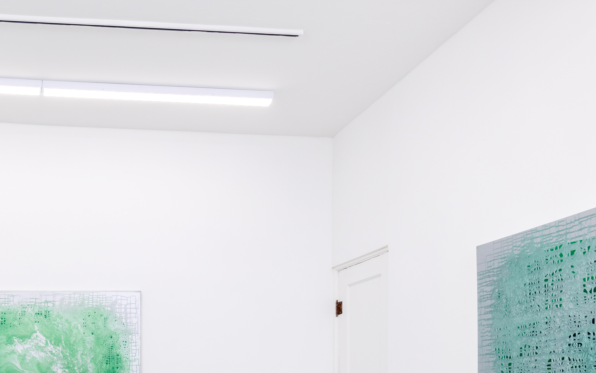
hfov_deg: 43.5
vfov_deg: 28.7
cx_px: 46
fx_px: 666
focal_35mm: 41
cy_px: 396
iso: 200
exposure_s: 1/20
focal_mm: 20
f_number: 16
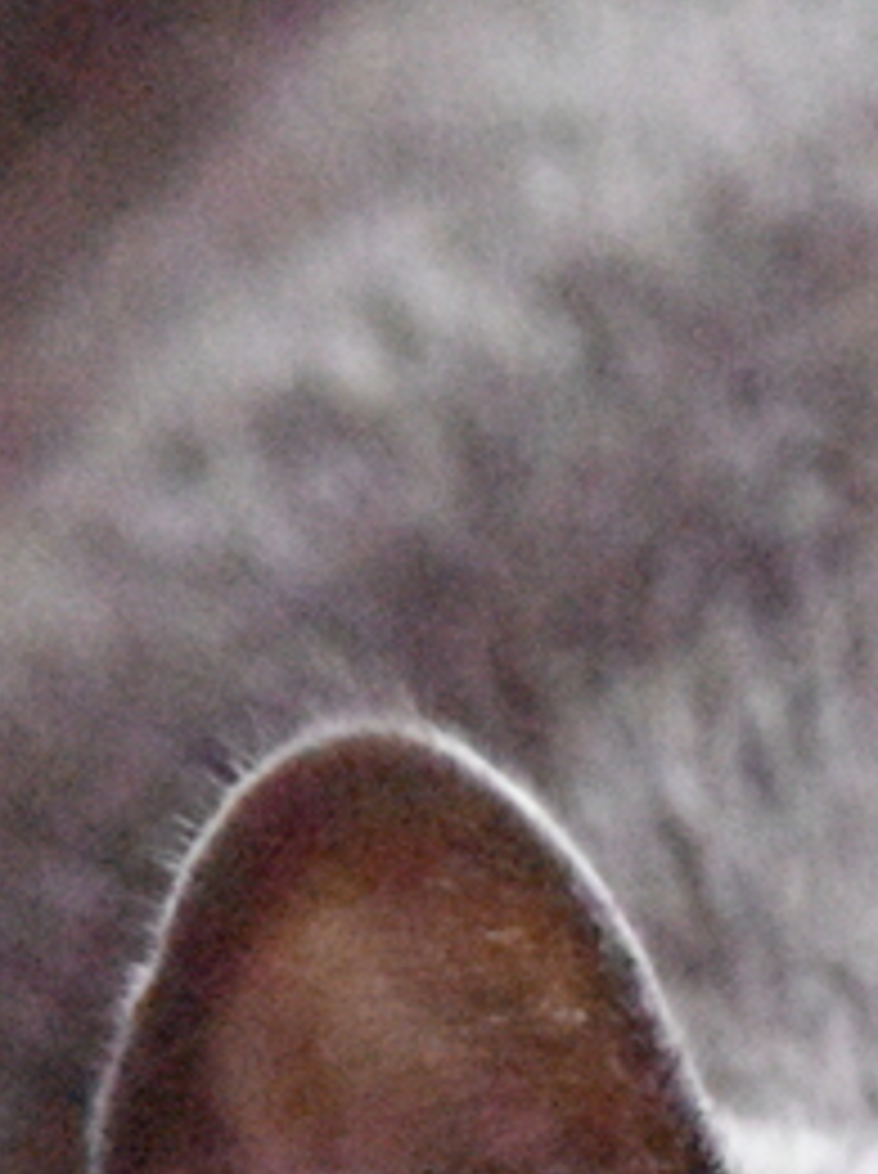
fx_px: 19222
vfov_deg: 3.5
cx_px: 837
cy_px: 1489
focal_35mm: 567
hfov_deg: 2.6
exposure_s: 1/160
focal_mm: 120
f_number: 4
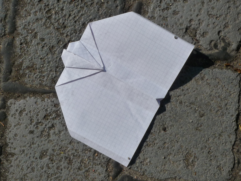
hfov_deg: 24.4
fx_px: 557
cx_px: 120
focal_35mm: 80
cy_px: 90
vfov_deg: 18.4
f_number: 8
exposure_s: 1/640
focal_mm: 9.9
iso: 160
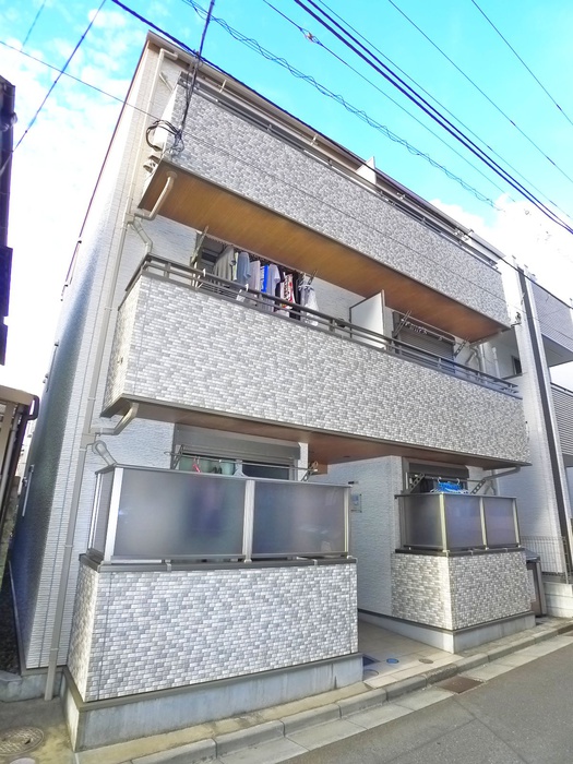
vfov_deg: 71.6
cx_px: 286
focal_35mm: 24
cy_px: 382
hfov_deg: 56.8
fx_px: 530
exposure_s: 1/200
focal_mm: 5.1
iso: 400
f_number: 2.8
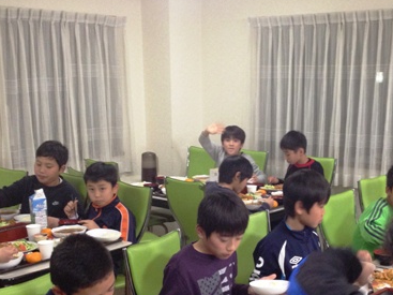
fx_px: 692
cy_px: 207
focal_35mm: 61
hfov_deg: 31.5
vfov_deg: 23.9
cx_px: 246
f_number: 2.4
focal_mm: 4.28
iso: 200
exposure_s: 1/20
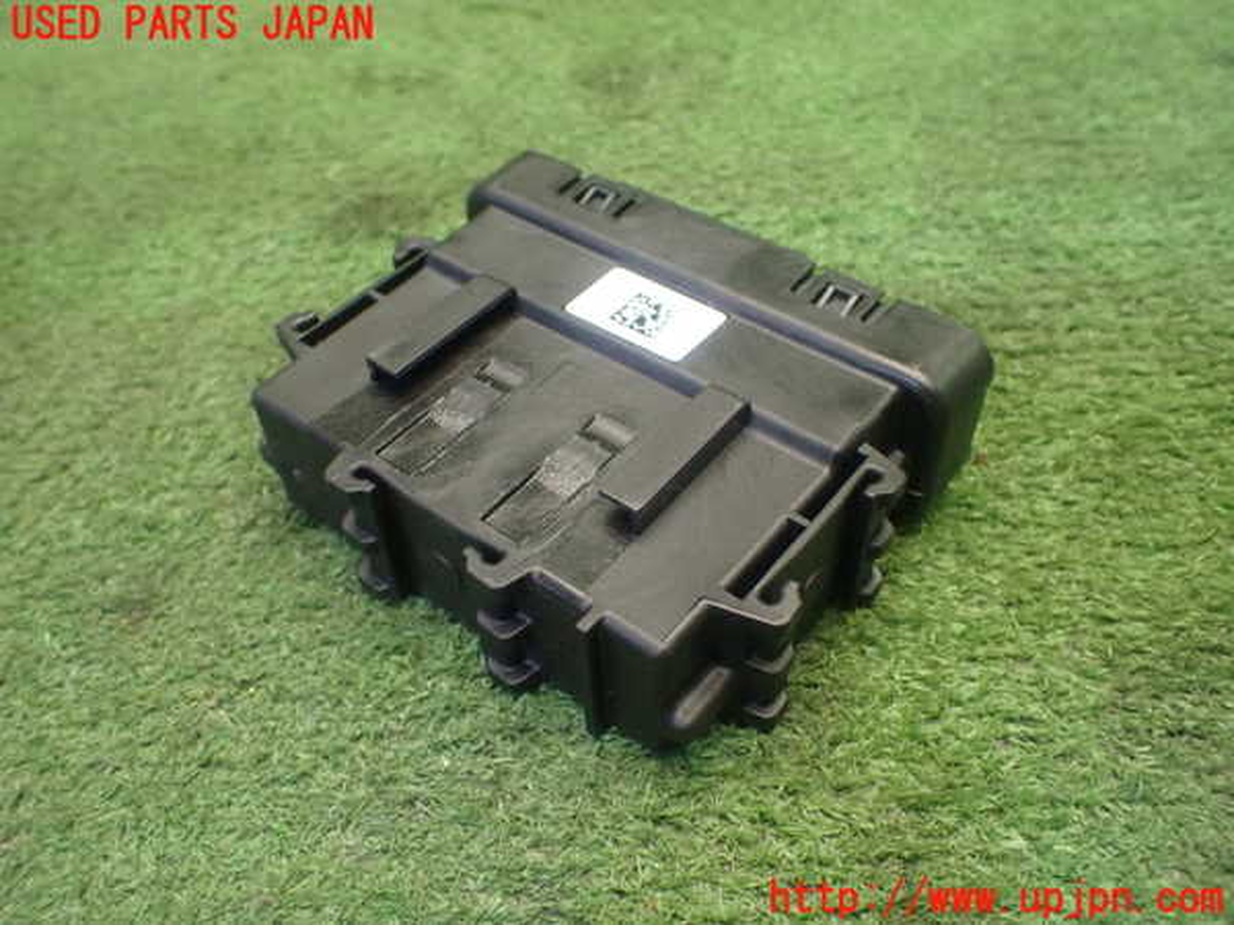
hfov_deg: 60.0
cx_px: 617
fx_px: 1069
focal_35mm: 30
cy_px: 462
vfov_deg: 46.8
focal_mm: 5.4
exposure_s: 1/125
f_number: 2.3
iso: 800
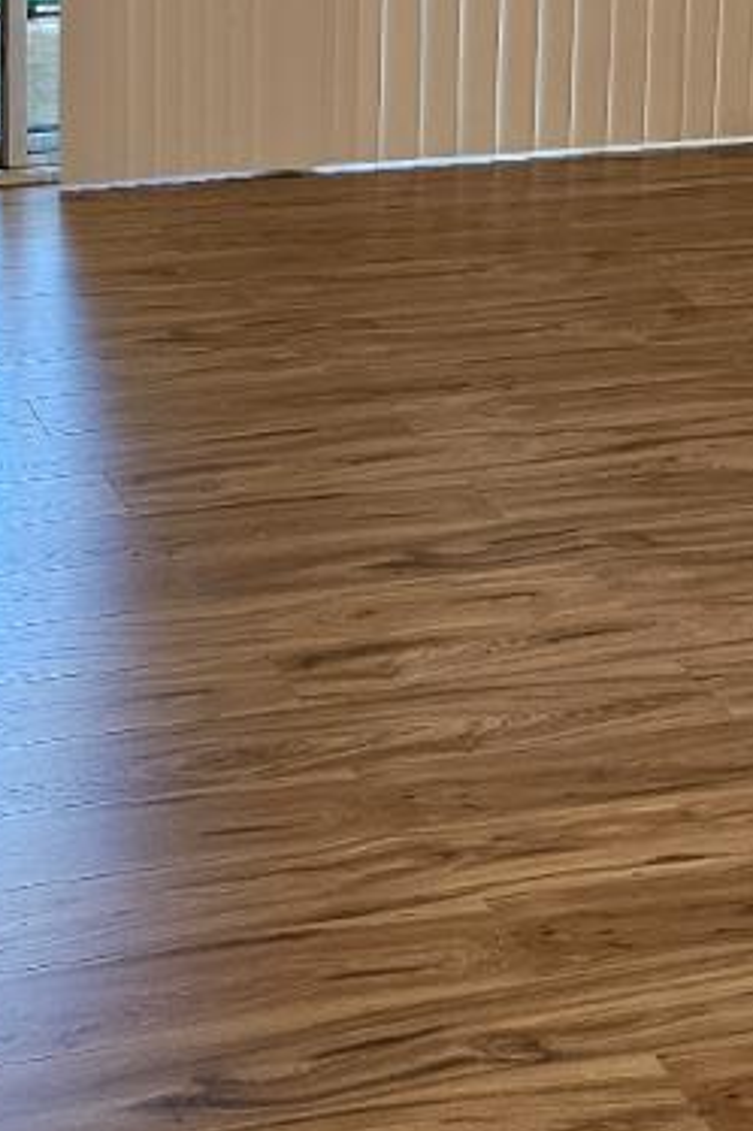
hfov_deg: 14.2
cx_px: 336
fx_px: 3015
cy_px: -8
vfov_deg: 20.5
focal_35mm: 96
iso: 250
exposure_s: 1/120
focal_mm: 6.3
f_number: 1.7
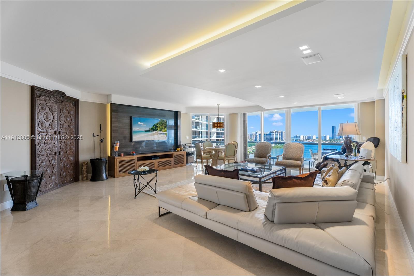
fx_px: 184
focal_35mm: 16
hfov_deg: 96.7
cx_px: 207
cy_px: 138
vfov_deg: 73.7
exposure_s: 1/25
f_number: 8
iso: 400
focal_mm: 16
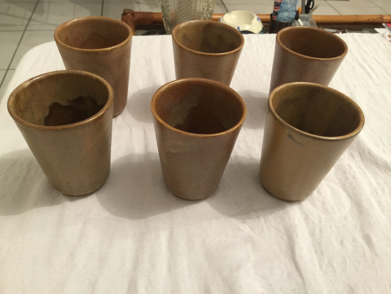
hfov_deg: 61.7
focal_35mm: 29
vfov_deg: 48.2
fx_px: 328
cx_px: 196
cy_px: 147
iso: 125
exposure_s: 1/8
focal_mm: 4.15
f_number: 2.2
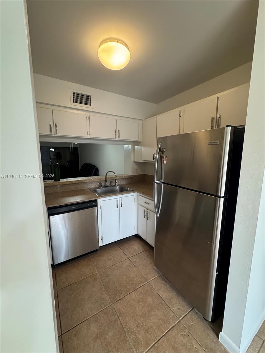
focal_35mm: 14
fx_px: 143
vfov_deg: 102.1
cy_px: 176
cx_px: 132
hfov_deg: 85.7
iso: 320
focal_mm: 2.22
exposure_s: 1/120
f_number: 2.2
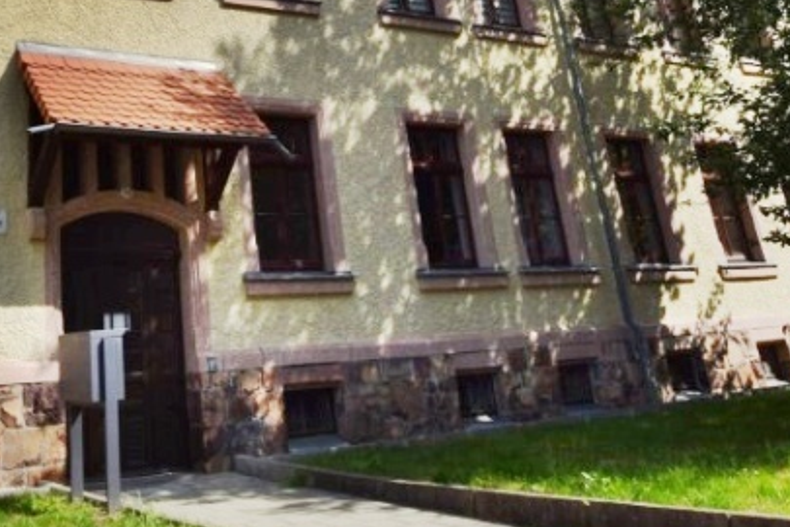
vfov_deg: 30.6
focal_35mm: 40
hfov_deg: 46.2
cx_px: 172
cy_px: -21
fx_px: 878
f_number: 10
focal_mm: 10
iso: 200
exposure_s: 1/400
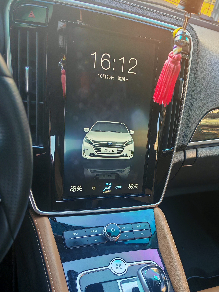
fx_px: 287
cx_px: 142
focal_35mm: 34
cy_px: 180
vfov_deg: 53.4
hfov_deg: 41.4
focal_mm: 5.4
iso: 400
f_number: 1.6
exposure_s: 1/230
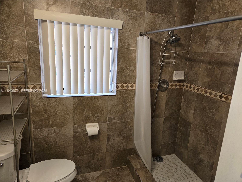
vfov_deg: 58.9
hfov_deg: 73.9
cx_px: 121
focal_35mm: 23
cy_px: 91
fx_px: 161
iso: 40
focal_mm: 5.4
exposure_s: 1/60
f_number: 1.8
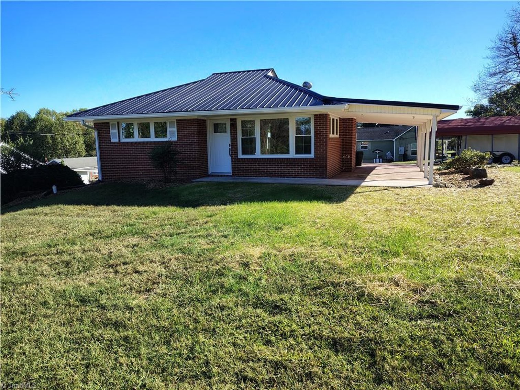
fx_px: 361
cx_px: 260
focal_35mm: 24
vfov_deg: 56.8
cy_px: 195
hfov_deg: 71.6
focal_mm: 5.56
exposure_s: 1/649
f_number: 1.8
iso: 100
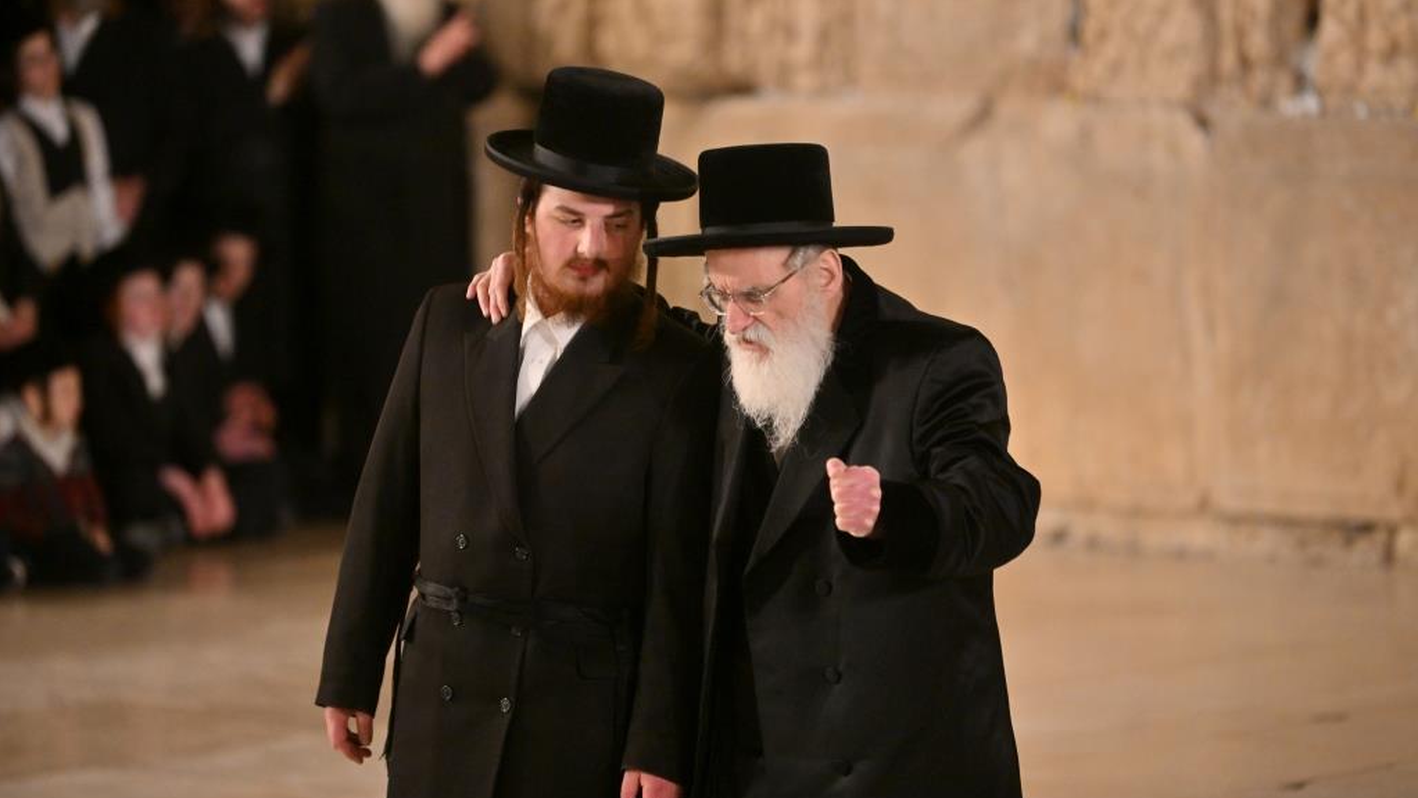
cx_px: 709
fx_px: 7896
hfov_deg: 10.3
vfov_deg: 5.8
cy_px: 405
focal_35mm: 210
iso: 1600
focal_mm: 200
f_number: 2.8
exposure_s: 1/400
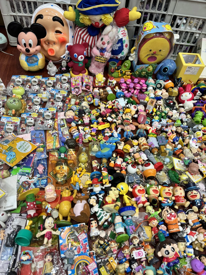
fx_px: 206
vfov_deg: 67.3
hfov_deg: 53.1
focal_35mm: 26
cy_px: 138
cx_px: 103
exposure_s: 1/100
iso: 100
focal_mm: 5.96
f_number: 1.6
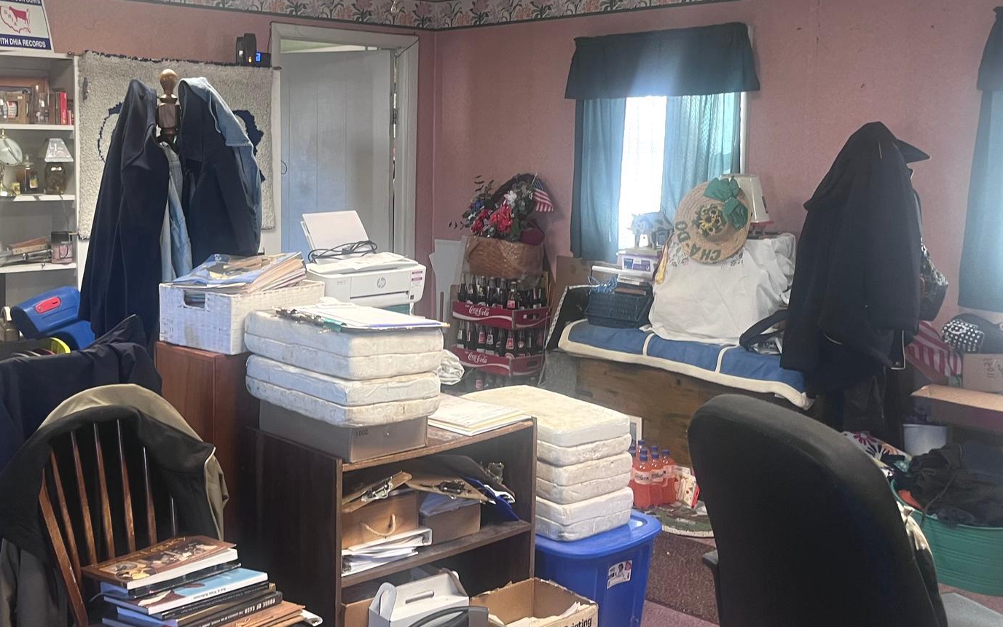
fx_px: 1121
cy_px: 235
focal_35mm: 41
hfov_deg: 47.5
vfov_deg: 31.1
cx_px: 337
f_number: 1.6
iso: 100
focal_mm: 5.1
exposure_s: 1/46
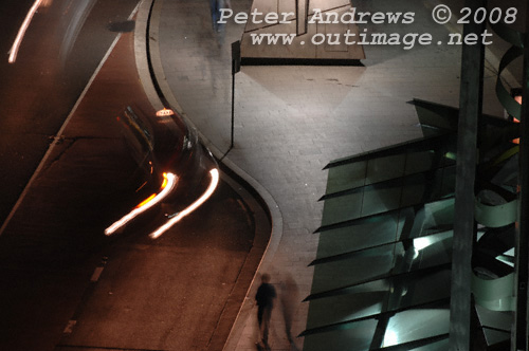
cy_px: 176
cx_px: 264
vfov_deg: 4.6
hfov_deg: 6.9
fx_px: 4403
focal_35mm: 300
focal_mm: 200
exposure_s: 3
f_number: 8
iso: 100
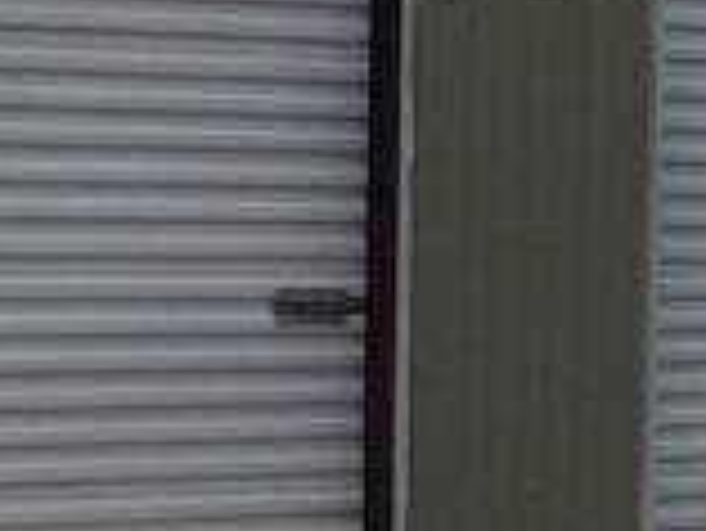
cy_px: 292
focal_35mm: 150
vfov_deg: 9.9
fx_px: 3062
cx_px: 1138
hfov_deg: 12.4
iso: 125
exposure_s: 1/640
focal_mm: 4
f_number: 6
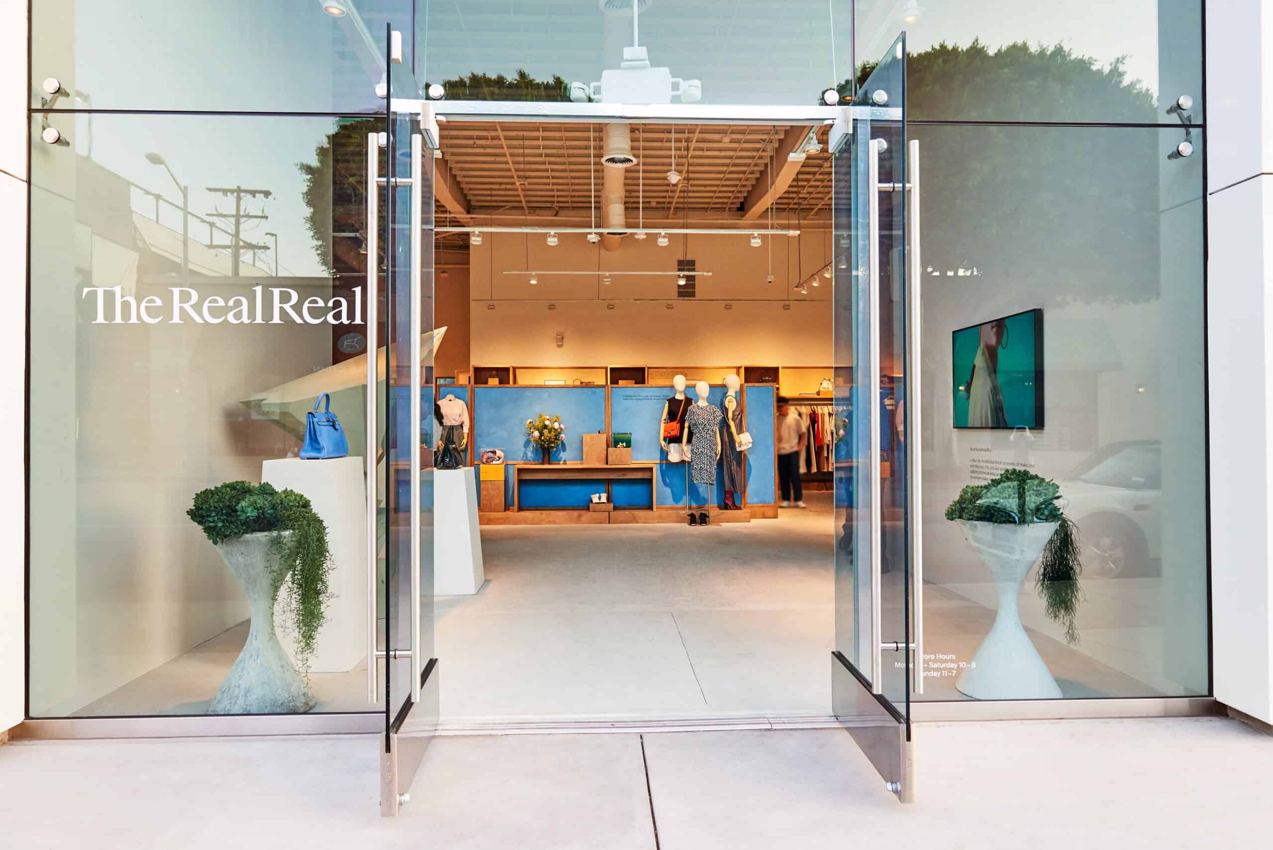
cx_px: 636
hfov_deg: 73.7
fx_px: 849
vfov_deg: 53.2
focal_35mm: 24
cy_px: 425
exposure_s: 1/60
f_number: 8
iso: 400
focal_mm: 24
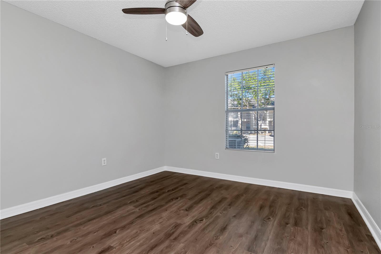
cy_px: 127
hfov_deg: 95.0
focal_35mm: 16
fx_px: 175
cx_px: 190
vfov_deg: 72.0
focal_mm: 11
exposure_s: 1/160
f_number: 9
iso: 1250
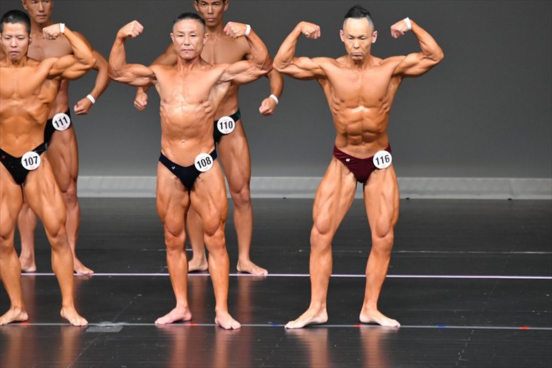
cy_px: 184
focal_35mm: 375
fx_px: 5747
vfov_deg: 3.7
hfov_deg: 5.5
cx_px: 276
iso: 5000
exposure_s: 1/400
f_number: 5.6
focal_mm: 250
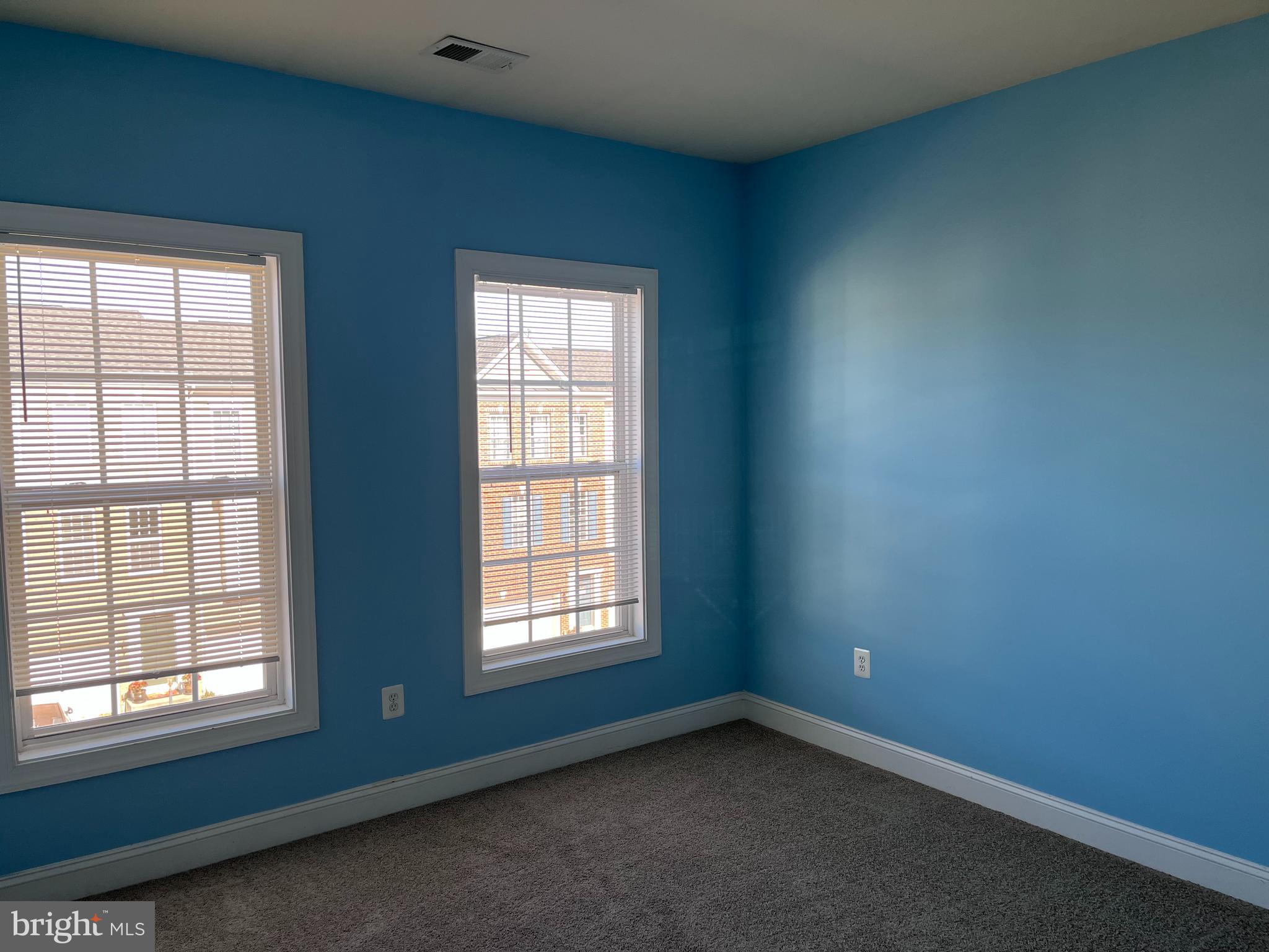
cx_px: 634
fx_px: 953
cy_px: 476
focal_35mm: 26
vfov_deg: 53.1
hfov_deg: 67.3
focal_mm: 5.1
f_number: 1.6
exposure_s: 1/214
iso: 40
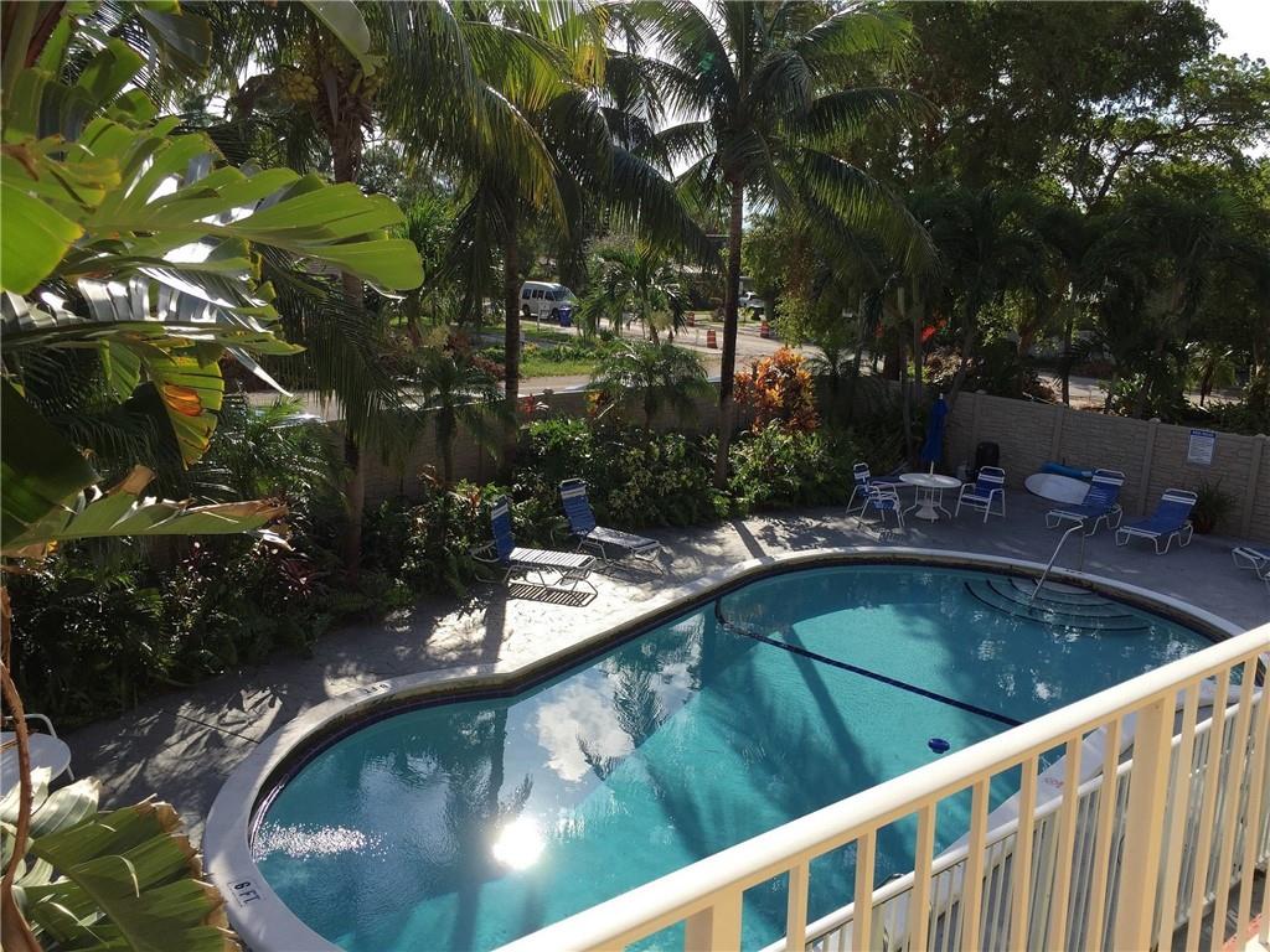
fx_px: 1064
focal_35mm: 29
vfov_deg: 48.2
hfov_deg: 61.7
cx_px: 635
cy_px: 476
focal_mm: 4.15
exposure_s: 1/1582
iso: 32
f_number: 2.2
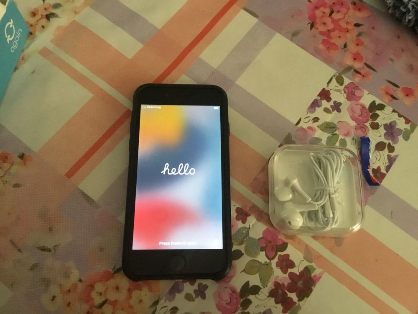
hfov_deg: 58.4
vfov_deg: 45.4
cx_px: 209
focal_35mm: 31
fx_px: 374
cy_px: 157
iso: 320
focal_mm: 3.3
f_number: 2.4
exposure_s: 1/17
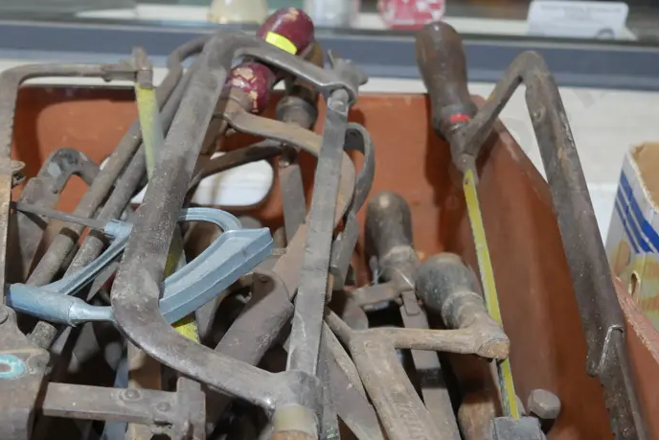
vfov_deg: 20.7
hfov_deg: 30.7
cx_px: 225
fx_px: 1190
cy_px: 353
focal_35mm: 65
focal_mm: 21
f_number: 4.6
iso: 1250
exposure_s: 1/60
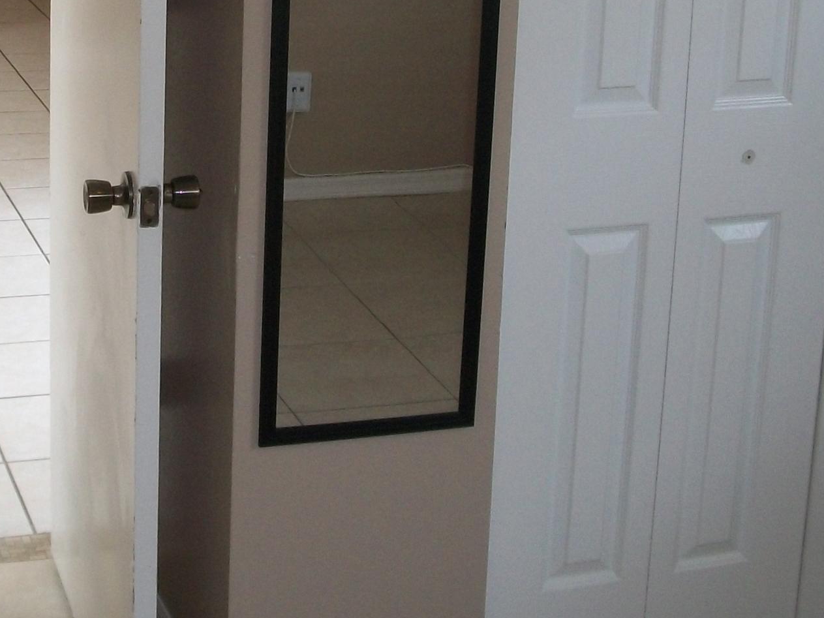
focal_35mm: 76
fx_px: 1809
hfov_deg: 25.2
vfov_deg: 19.1
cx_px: 159
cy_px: 93
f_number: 2.9
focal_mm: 5.7
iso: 80
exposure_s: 1/30
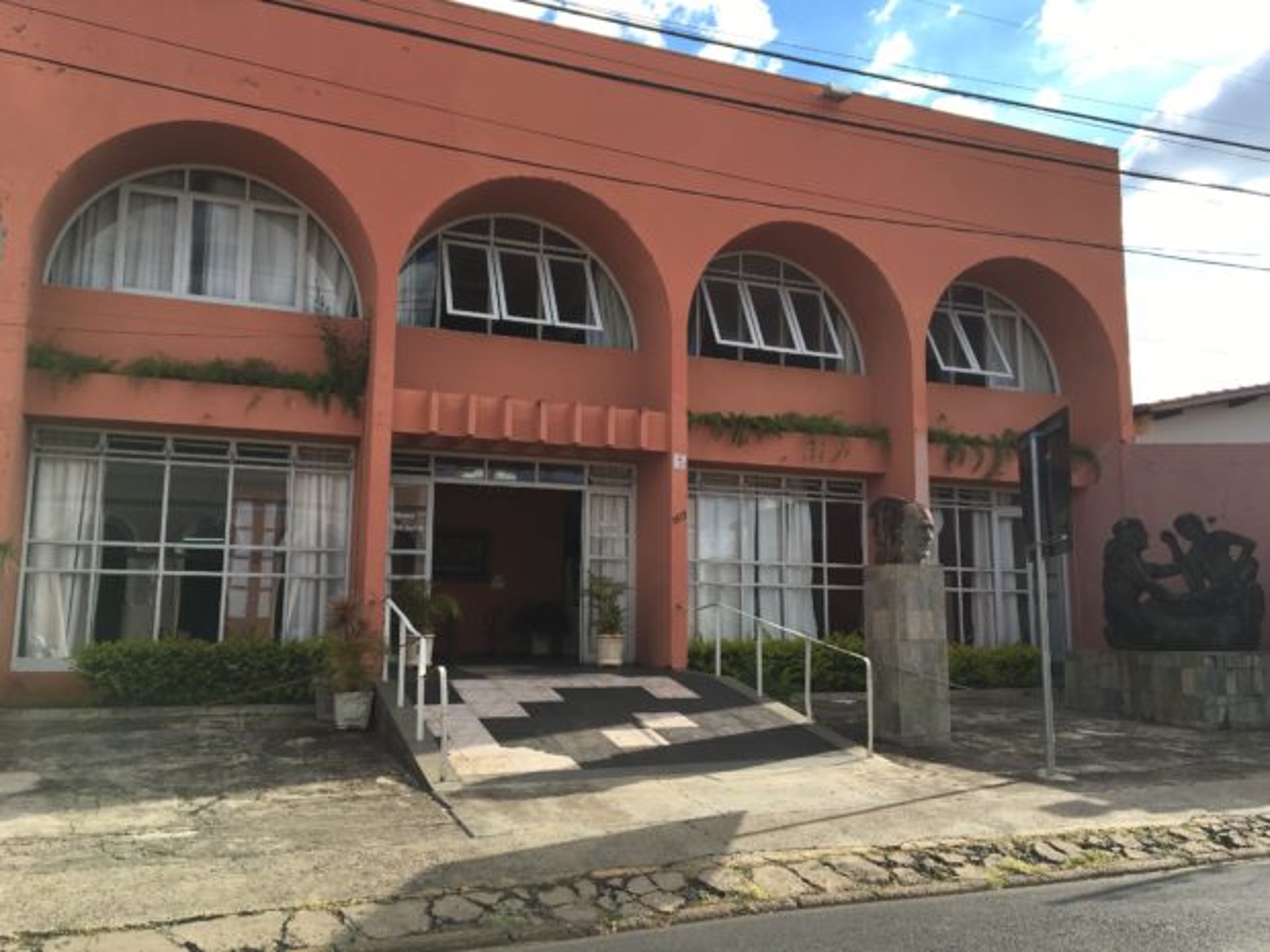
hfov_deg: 61.7
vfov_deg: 48.2
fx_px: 1064
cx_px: 635
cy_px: 476
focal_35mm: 29
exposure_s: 1/686
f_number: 2.2
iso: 25
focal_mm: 4.15
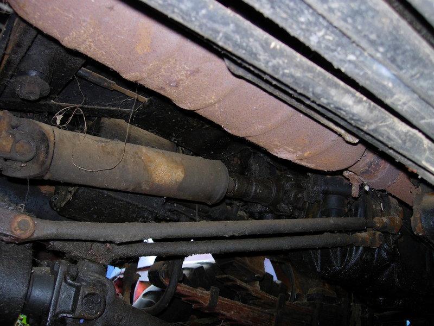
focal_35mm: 38
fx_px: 476
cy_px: 163
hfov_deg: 49.0
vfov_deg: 37.7
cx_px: 217
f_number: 2.8
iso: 79
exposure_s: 1/64
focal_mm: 7.8
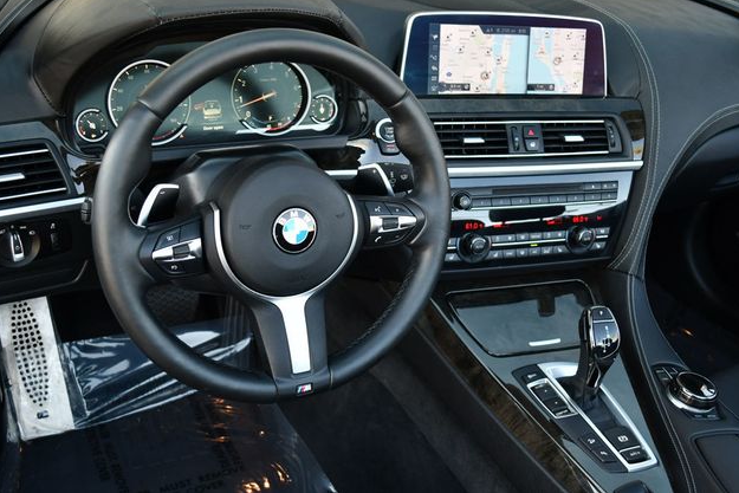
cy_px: 241
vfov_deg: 32.6
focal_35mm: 41
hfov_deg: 47.4
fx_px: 842
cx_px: 375
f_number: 3.8
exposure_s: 1/250
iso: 500
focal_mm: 20
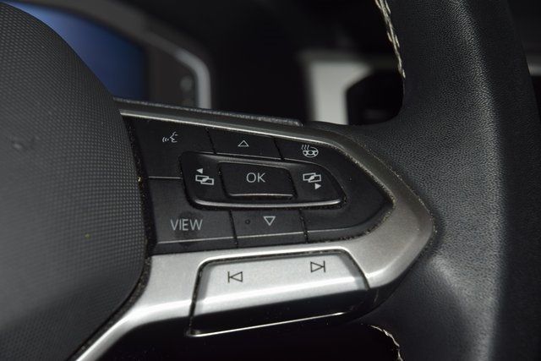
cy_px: 180
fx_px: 1578
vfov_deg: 13.0
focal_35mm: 105
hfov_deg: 19.5
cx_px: 270
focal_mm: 70
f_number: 8
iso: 100
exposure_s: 1/125
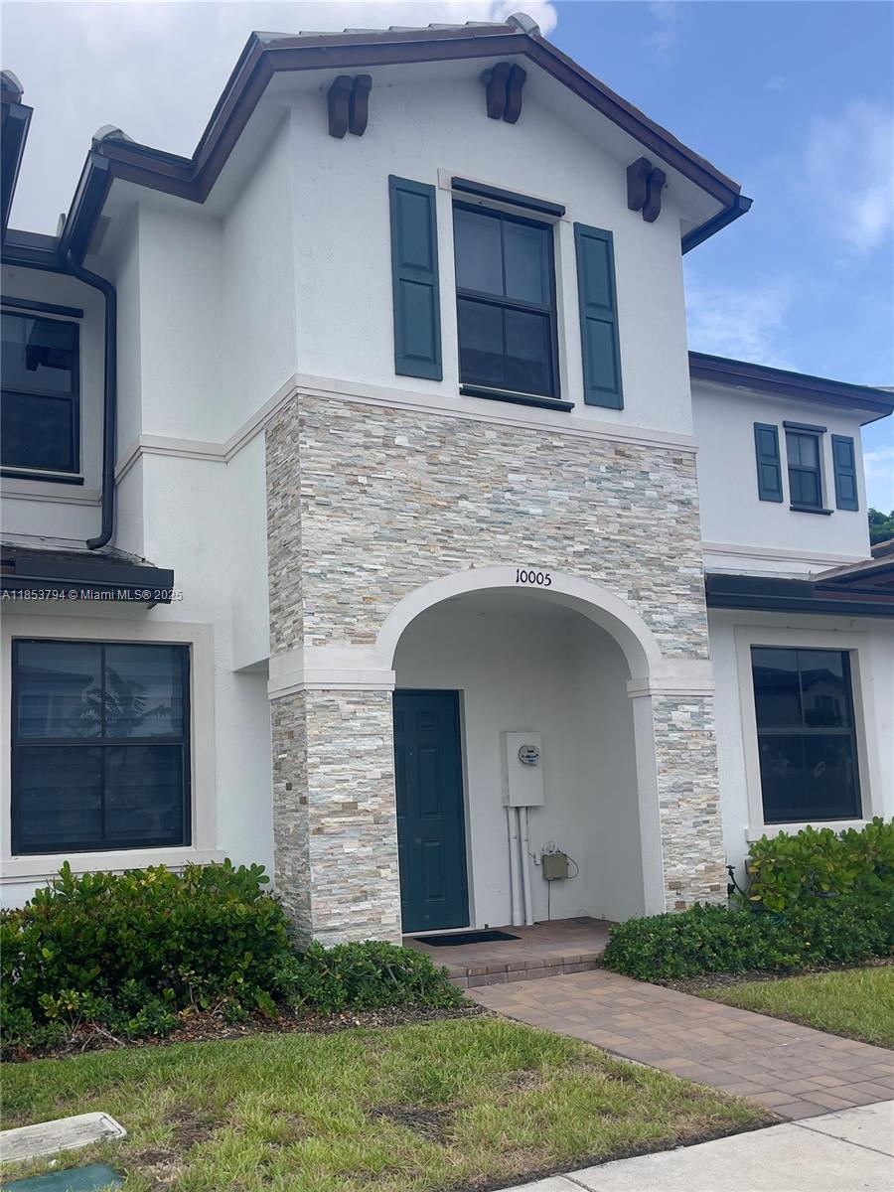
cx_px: 447
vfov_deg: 69.4
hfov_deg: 54.9
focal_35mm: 25
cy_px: 596
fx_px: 861
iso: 32
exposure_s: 1/1456
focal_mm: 5.1
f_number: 1.6
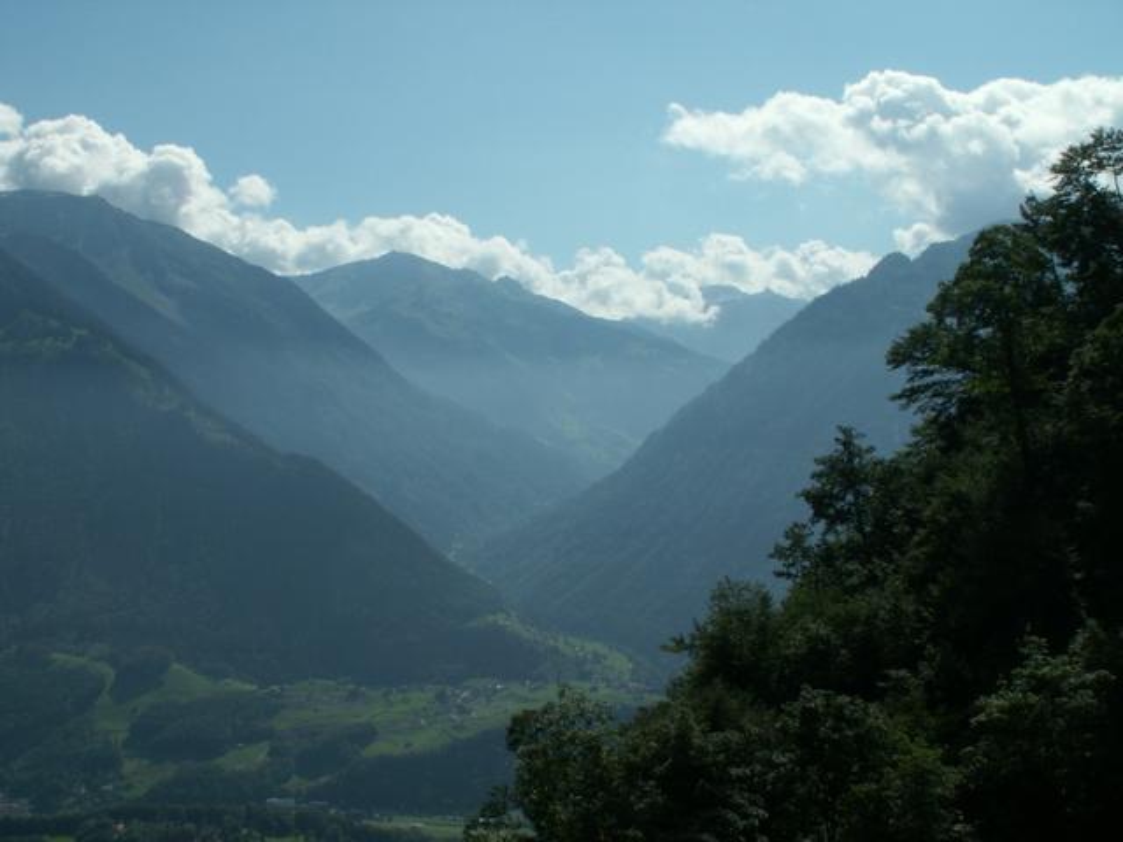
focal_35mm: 44
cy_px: 421
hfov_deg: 42.9
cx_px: 562
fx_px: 1427
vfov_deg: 32.9
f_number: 8
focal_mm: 7.23
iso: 50
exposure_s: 1/320
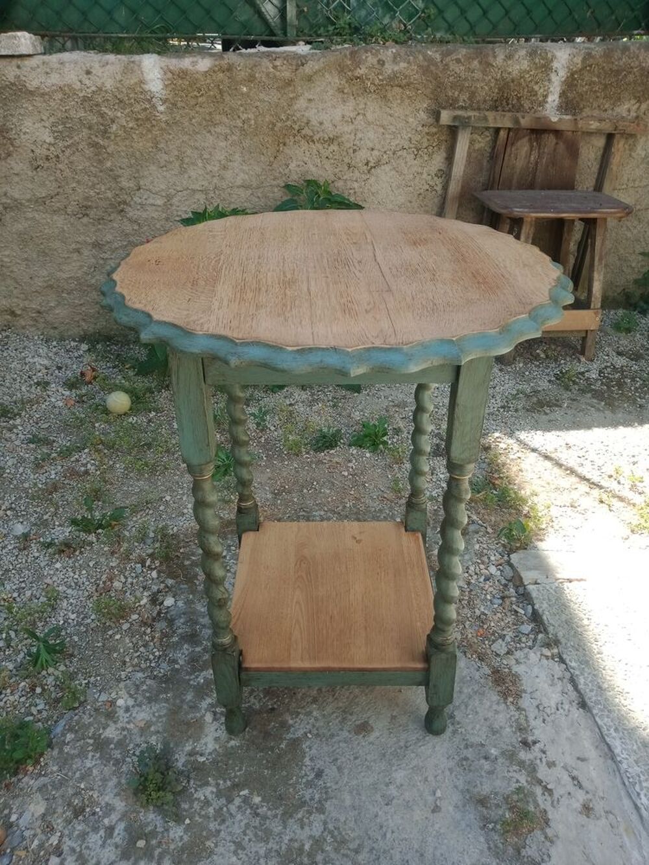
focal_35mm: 27
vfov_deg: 65.3
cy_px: 432
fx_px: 675
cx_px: 324
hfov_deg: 51.4
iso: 111
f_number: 2
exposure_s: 1/293
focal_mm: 3.54
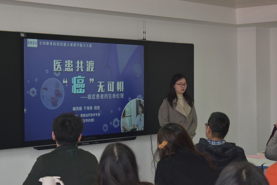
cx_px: 138
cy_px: 92
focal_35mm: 82
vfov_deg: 16.6
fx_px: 635
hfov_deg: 24.6
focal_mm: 55
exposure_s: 1/30
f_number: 5.6
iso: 500
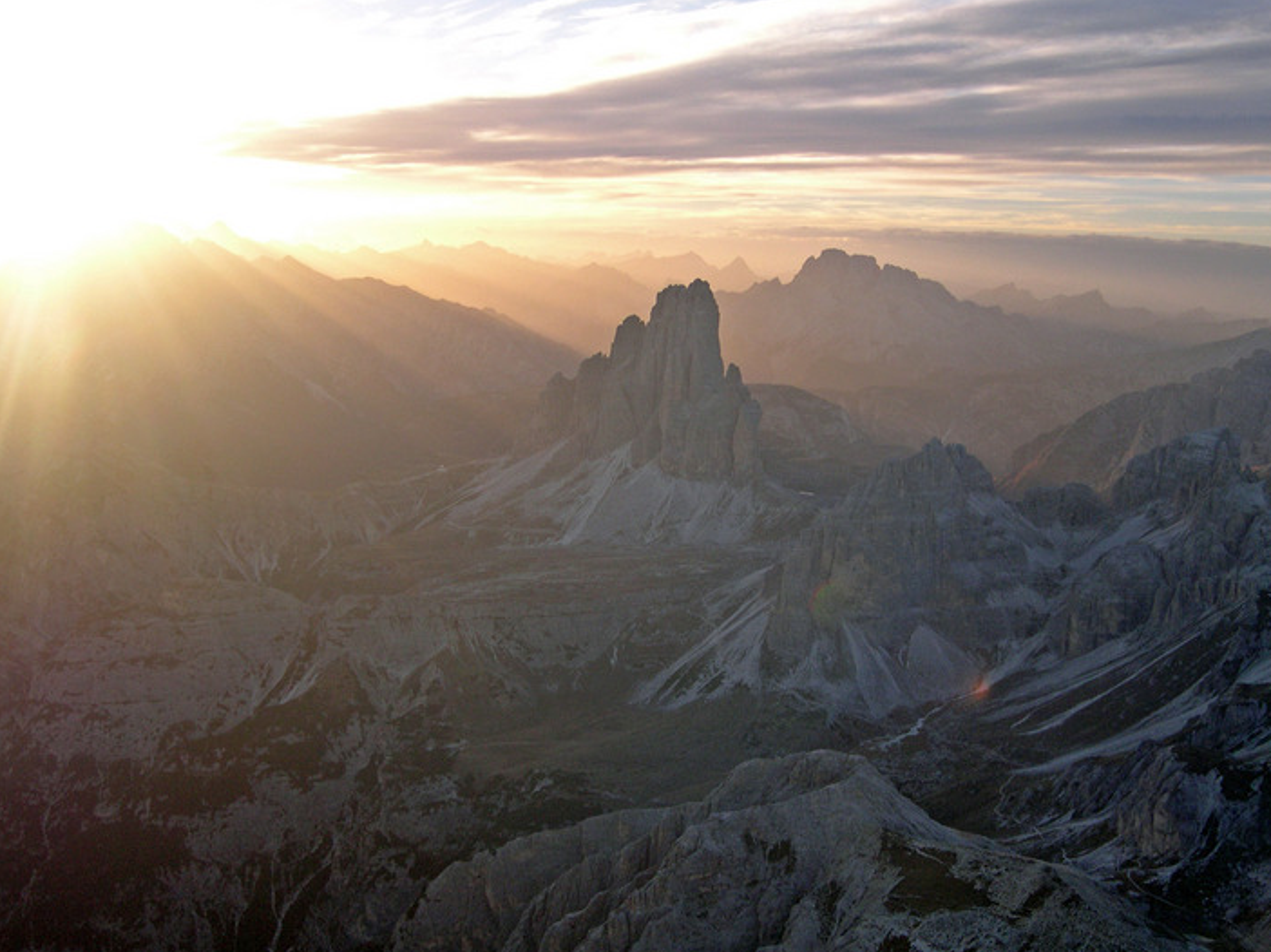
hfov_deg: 47.9
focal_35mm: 39
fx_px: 1431
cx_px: 632
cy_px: 469
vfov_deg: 36.8
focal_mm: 8
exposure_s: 1/428
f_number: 2.8
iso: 100
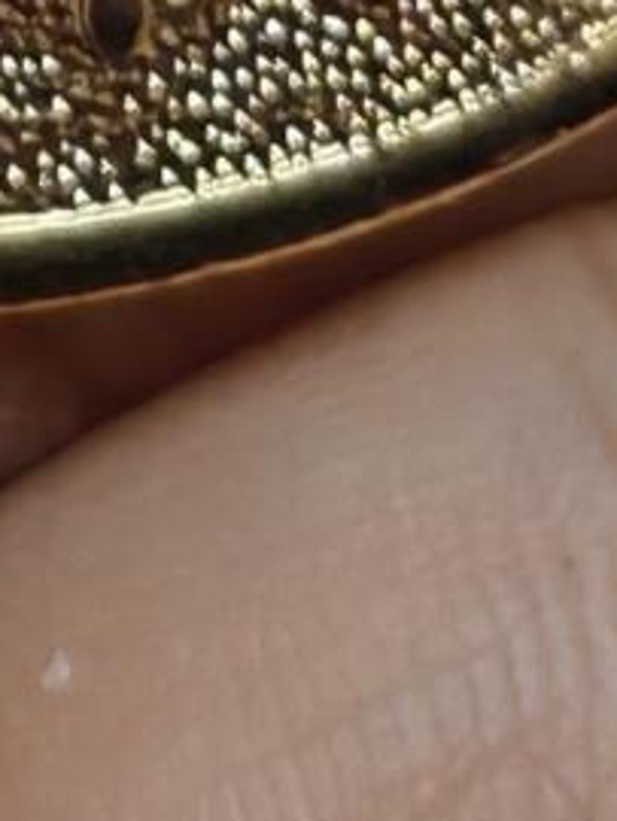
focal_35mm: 633
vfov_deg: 3.1
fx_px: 15020
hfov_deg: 2.4
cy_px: -1262
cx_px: -115
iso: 50
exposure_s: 1/200
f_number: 1.6
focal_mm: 7.62
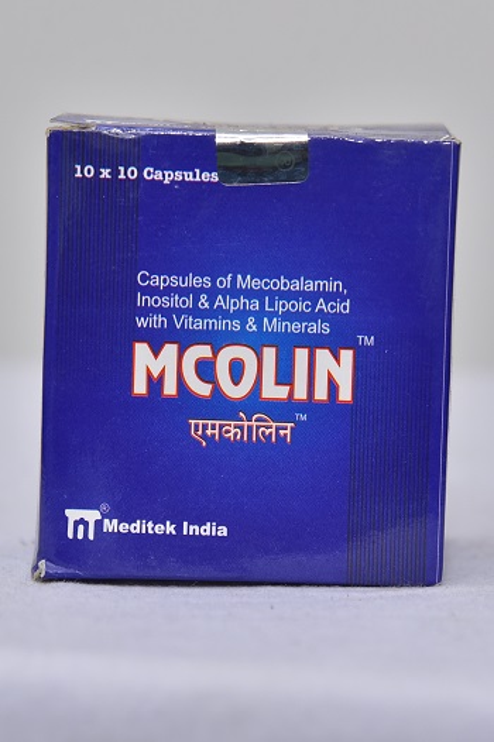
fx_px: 2473
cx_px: 247
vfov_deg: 17.1
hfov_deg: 11.4
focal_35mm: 120
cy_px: 371
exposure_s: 1/160
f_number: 5.6
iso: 1600
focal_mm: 120
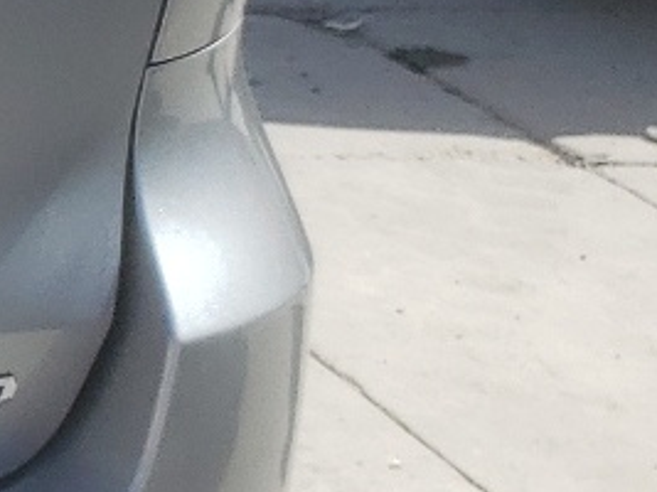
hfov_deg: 10.2
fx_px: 2959
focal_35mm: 156
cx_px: -1149
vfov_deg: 9.4
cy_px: -133
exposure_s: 1/2500
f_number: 1.5
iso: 50
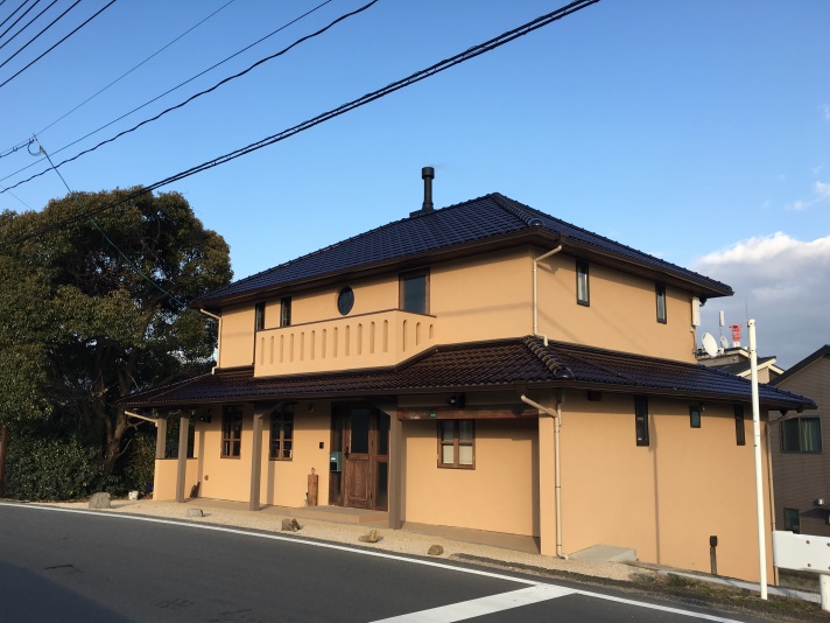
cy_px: 312
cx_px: 415
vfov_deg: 48.2
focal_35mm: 29
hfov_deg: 61.7
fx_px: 695
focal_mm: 4.15
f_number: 2.2
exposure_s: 1/635
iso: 25
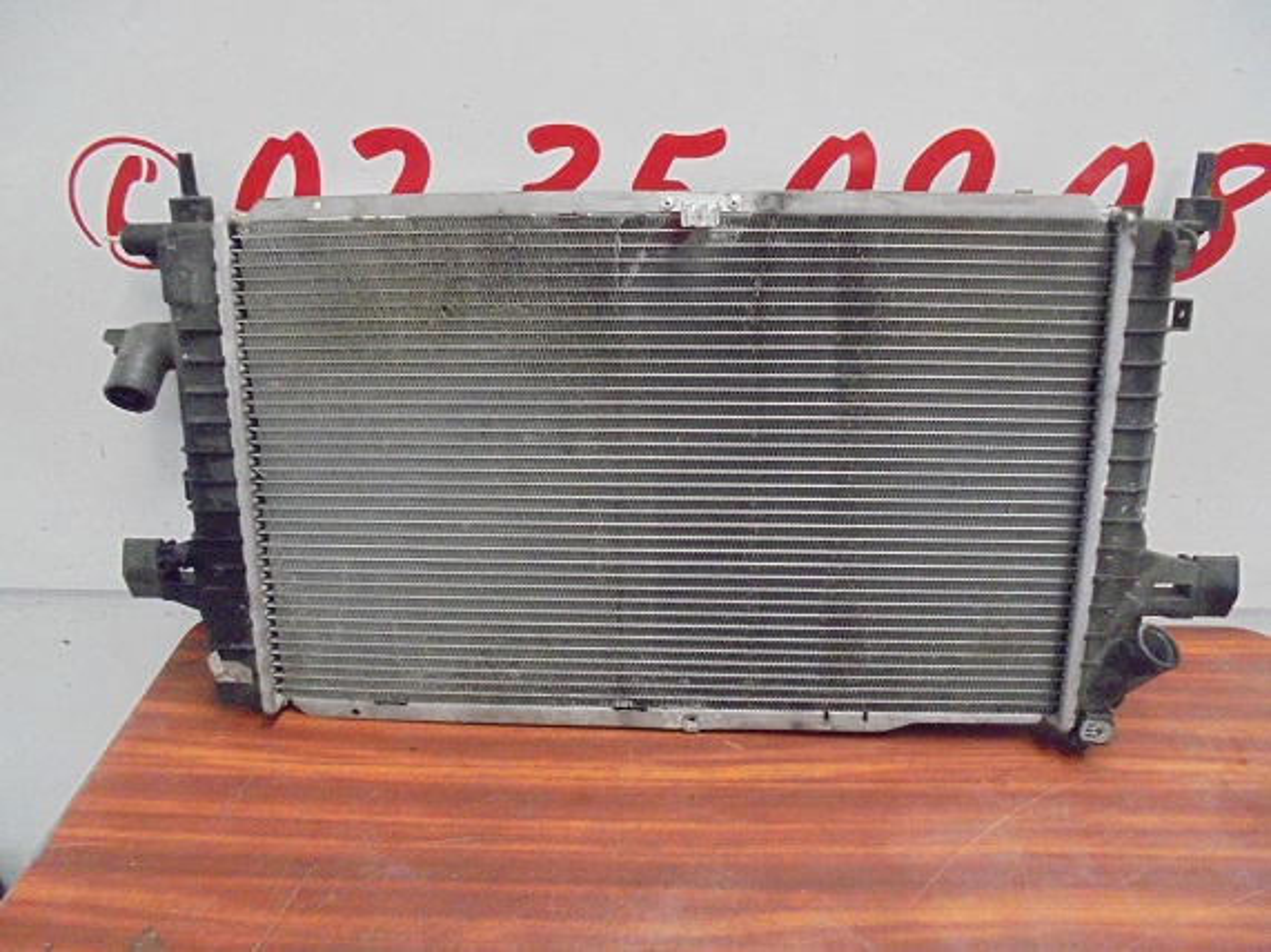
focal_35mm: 26
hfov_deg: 67.3
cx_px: 636
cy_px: 476
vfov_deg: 53.0
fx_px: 954
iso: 800
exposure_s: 1/30
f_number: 3.5
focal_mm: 4.6
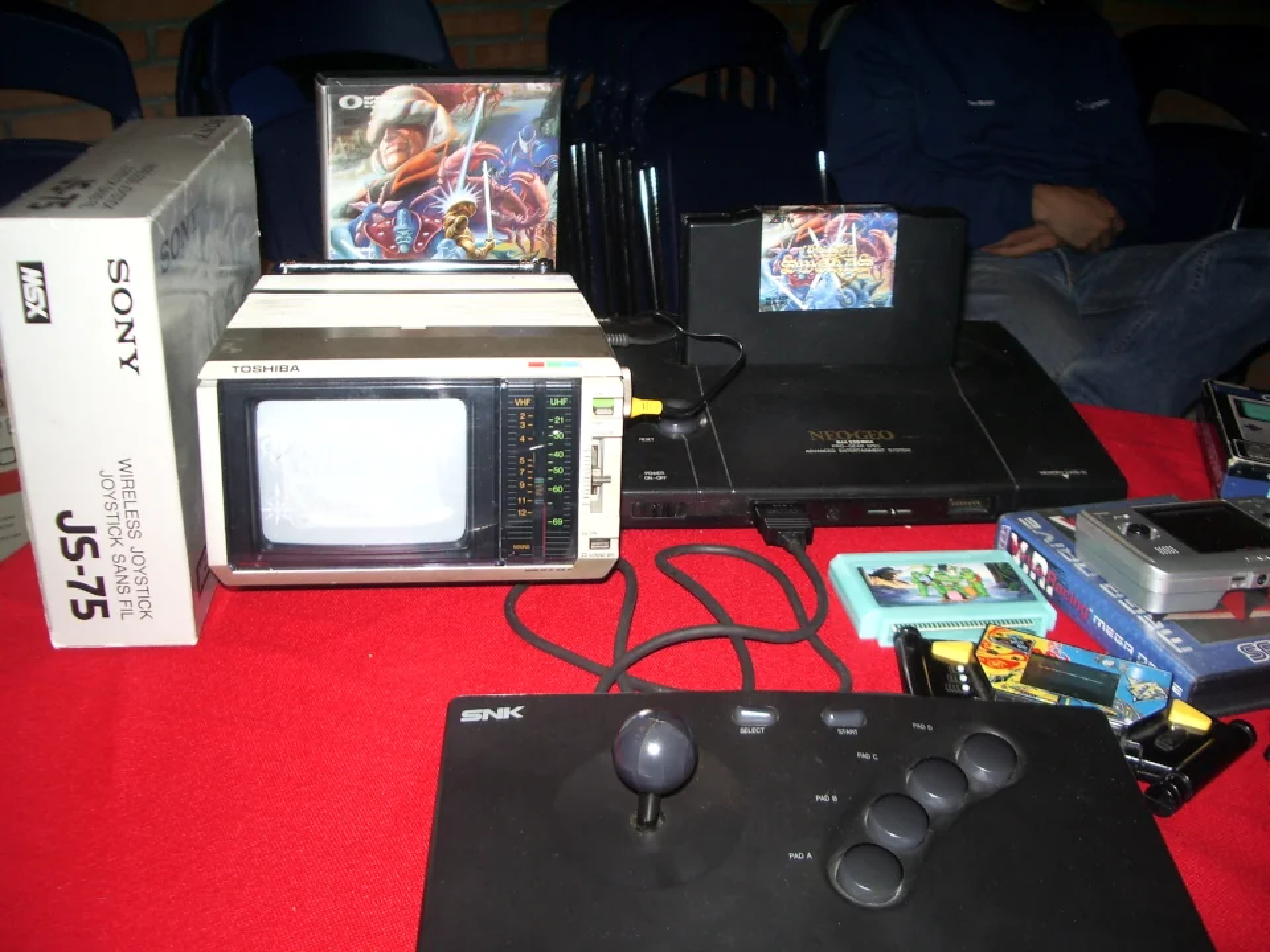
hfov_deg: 52.6
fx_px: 1284
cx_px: 635
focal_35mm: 35
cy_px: 476
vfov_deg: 40.7
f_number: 2.6
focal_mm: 5.8
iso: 100
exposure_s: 1/40
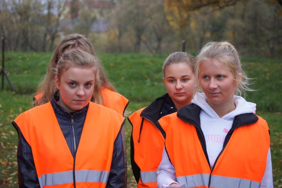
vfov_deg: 16.4
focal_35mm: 84
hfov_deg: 24.3
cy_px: 94
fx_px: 654
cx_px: 141
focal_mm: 55
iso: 100
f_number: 4
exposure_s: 1/100
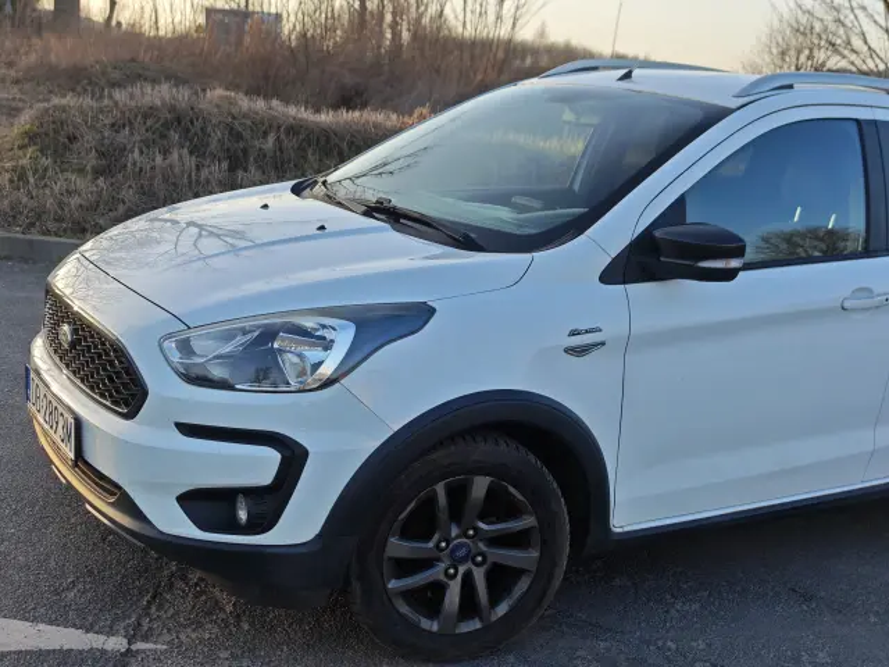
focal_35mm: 41
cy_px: 334
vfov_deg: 35.1
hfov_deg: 45.8
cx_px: 444
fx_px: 1053
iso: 50
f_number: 2
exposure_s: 1/436
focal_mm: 8.72
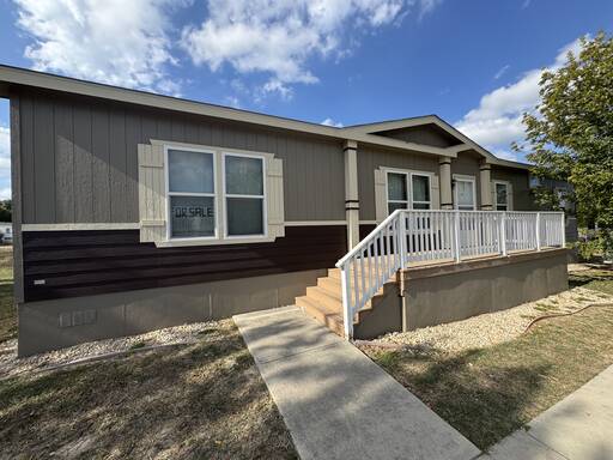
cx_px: 306
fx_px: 248
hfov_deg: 102.1
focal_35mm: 14
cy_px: 230
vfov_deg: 85.7
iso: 40
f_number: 2.2
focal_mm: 2.22
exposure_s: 1/1277
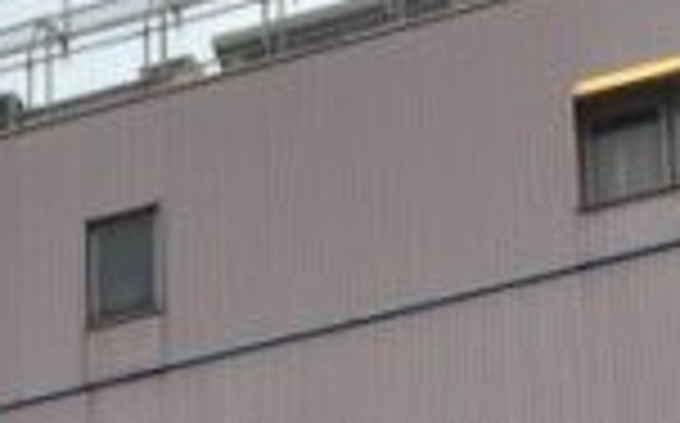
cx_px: 9
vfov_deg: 5.7
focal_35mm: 209
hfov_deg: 10.0
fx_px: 3869
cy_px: 1390
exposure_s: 1/905
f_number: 2.2
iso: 25
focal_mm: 4.15
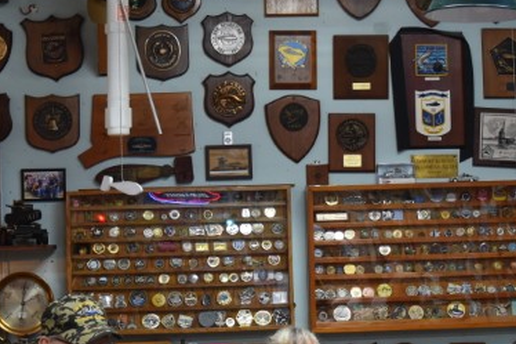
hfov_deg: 18.4
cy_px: 112
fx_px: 1590
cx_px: 254
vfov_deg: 12.3
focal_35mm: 111
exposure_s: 1/60
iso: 500
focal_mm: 24
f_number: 4
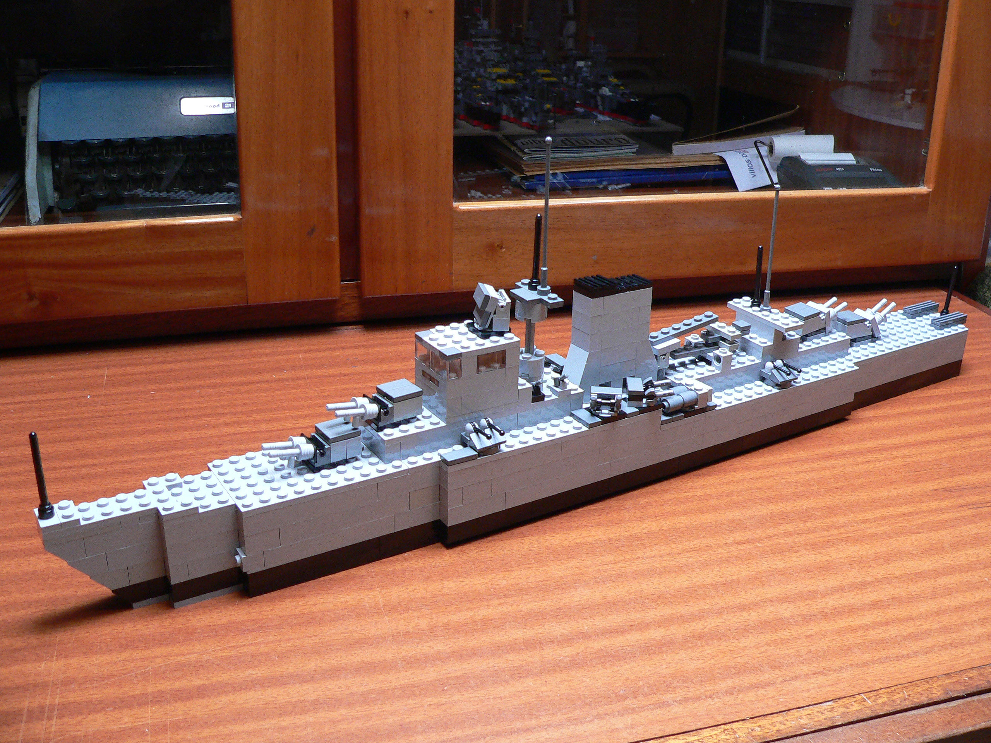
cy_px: 372
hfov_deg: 51.4
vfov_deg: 39.7
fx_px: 1031
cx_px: 496
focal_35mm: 36
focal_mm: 6
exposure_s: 1/25
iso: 200
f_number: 2.8
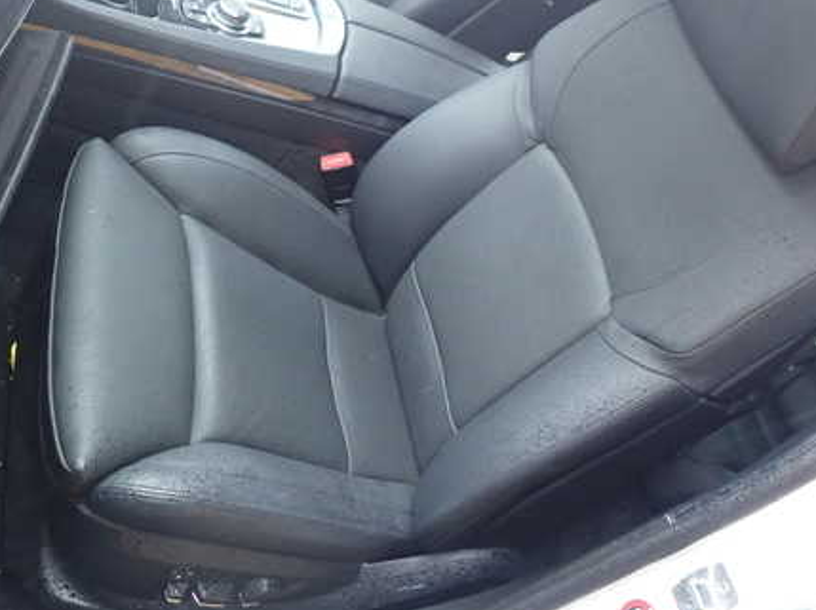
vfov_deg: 40.5
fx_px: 824
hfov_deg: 52.0
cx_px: 517
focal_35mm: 35
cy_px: 245
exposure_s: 1/30
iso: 250
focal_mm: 4.5
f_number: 2
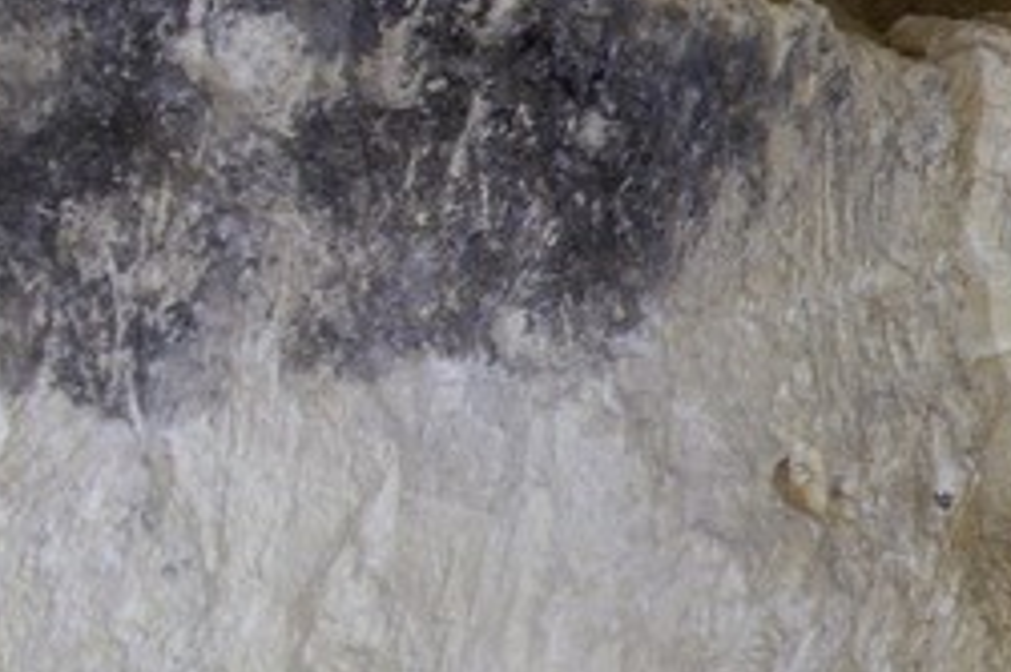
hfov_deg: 8.4
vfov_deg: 6.6
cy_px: -594
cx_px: 3065
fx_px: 5725
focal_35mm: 204
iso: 800
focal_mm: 32
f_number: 5.6
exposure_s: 1/3.33
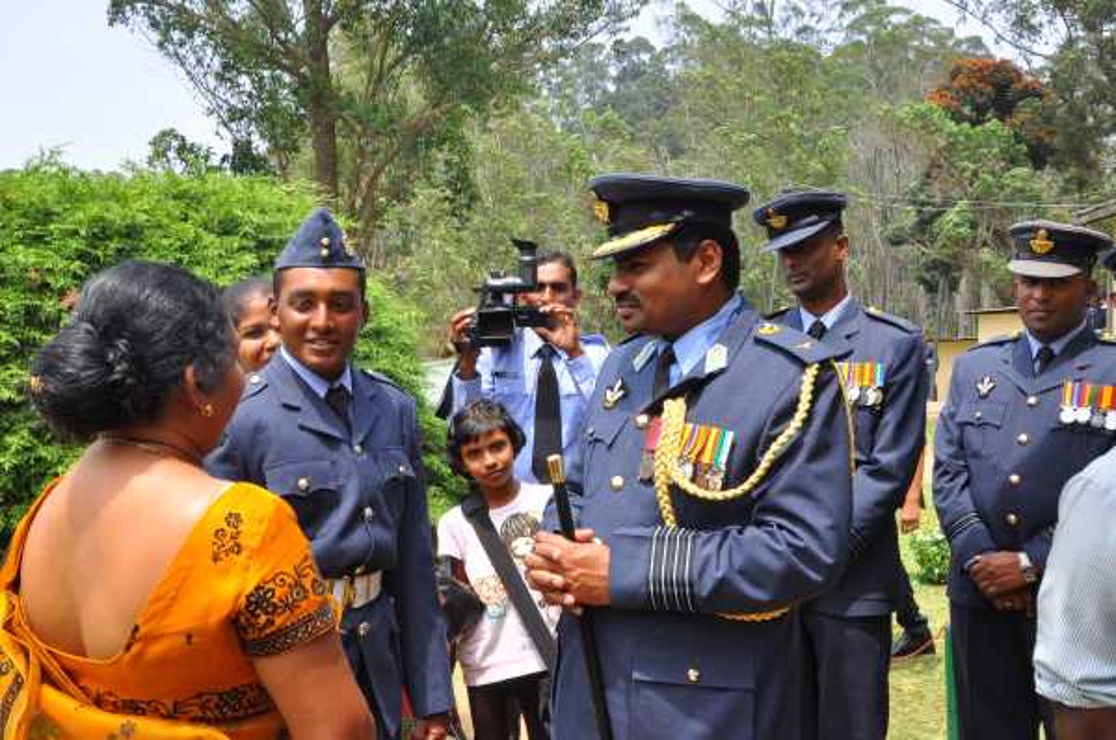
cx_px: 558
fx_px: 1161
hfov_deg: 51.4
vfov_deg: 35.4
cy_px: 370
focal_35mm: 38
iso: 200
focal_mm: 25
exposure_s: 1/60
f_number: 14
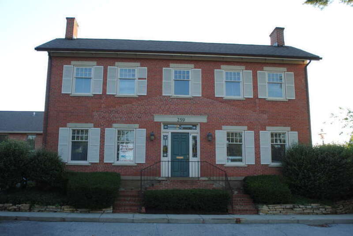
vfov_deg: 36.9
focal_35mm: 36
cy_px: 118
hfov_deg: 53.1
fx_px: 353
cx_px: 176
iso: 180
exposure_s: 1/125
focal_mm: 24
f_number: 5.6
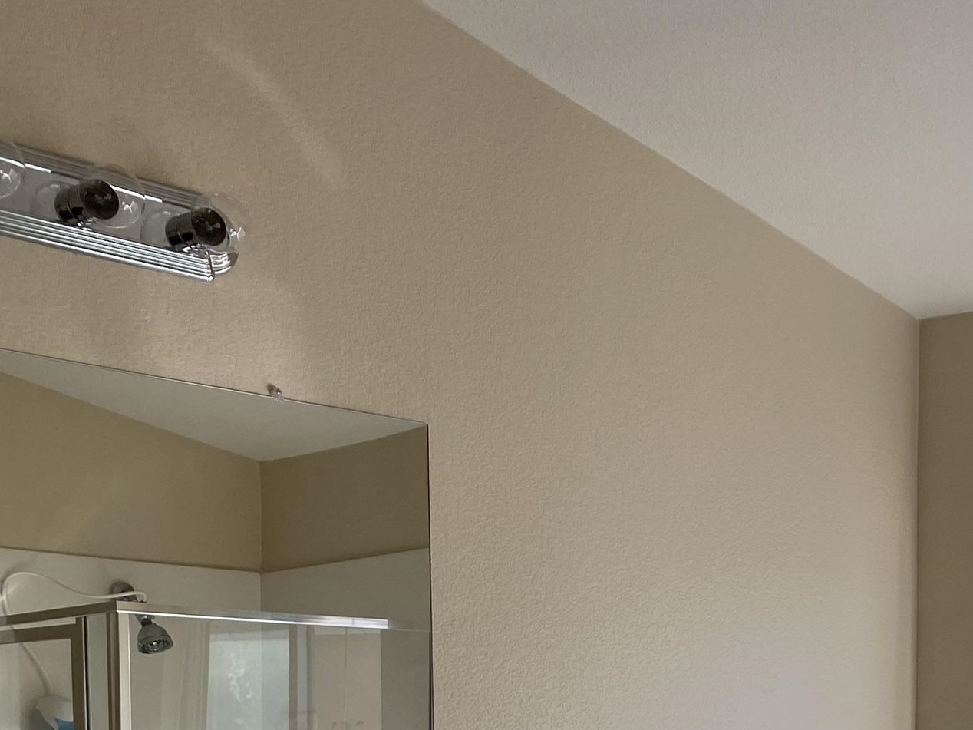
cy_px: 879
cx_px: 985
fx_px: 1771
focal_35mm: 63
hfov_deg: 28.7
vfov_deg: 21.6
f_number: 1.8
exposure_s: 1/290
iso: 32
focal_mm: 4.25
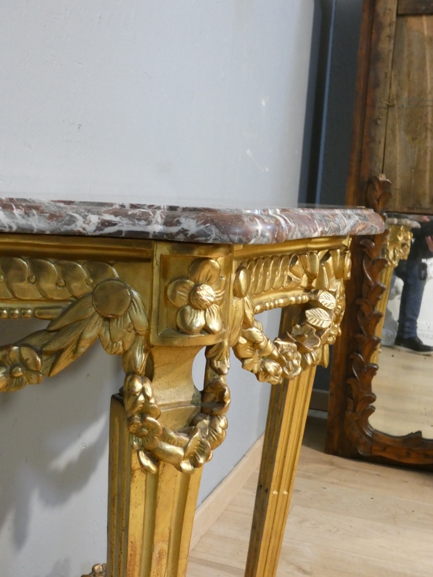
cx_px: 216
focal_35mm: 41
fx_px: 684
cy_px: 288
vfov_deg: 45.8
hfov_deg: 35.1
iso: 640
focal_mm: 7.3
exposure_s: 1/80
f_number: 3.6
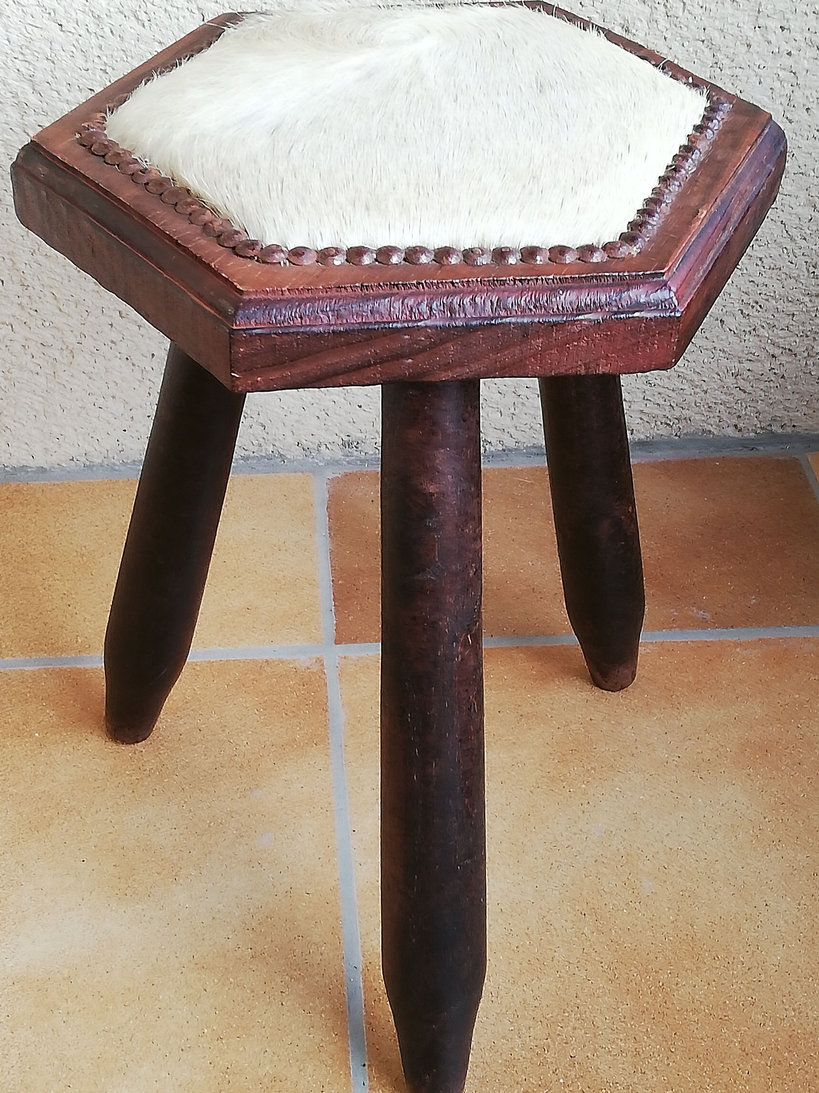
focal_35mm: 53
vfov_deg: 36.2
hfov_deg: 27.5
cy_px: 546
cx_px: 410
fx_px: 1672
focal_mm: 3.81
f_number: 2.2
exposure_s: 1/50
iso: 125
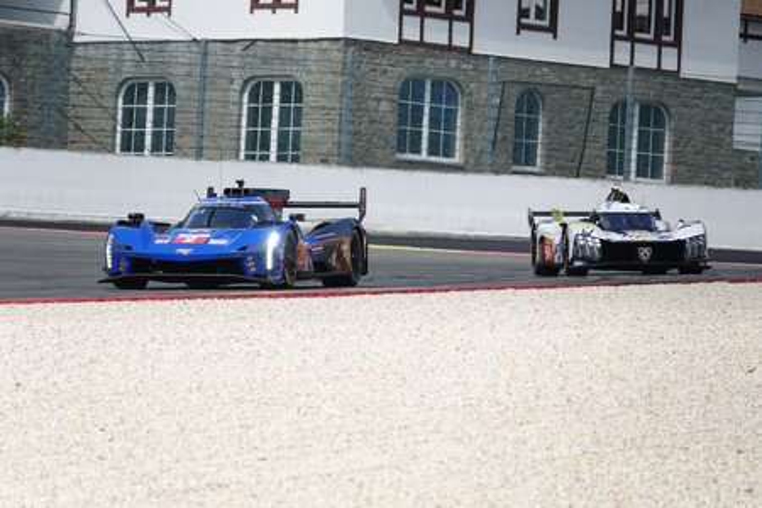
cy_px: 254
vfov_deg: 3.5
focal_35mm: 390
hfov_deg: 5.3
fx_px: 8254
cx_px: 381
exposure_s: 1/800
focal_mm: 143.15
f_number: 4
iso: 100
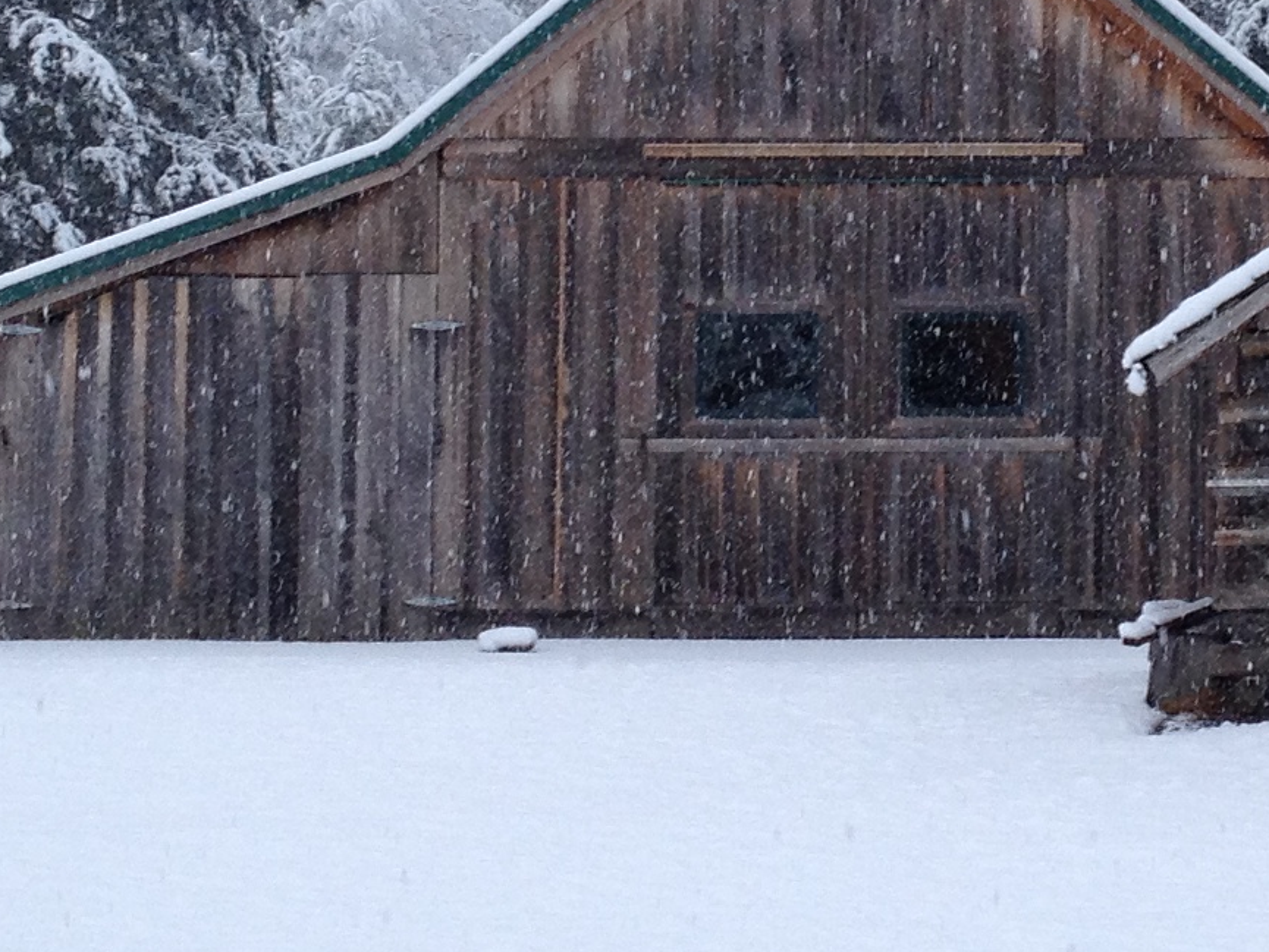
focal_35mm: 132
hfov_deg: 14.9
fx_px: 4840
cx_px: 958
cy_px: 66
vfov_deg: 11.2
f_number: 2.4
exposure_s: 1/247
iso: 50
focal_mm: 4.28
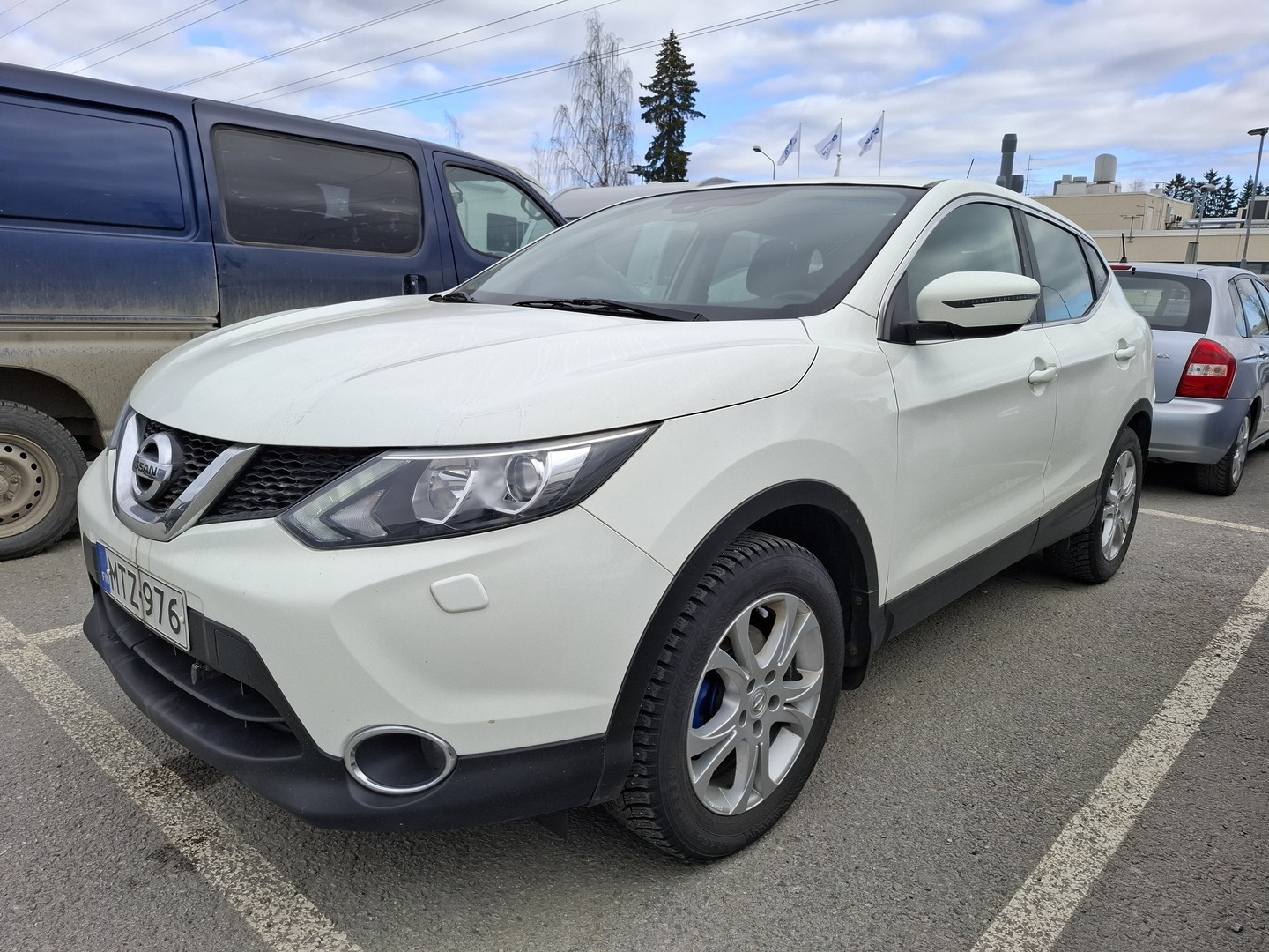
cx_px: 634
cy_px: 476
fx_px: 843
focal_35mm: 23
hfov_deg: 73.9
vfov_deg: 58.9
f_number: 1.8
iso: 50
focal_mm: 5.54
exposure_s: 1/1024
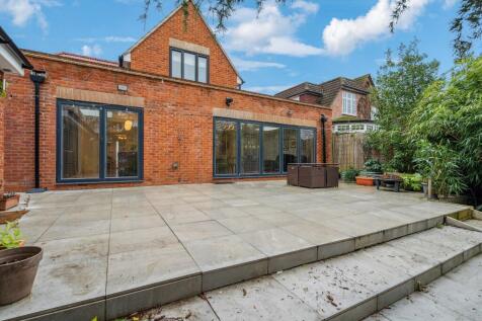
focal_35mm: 16
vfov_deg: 73.7
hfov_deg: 96.8
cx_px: 241
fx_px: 214
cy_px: 160
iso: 320
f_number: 5.6
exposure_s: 1/80
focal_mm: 16
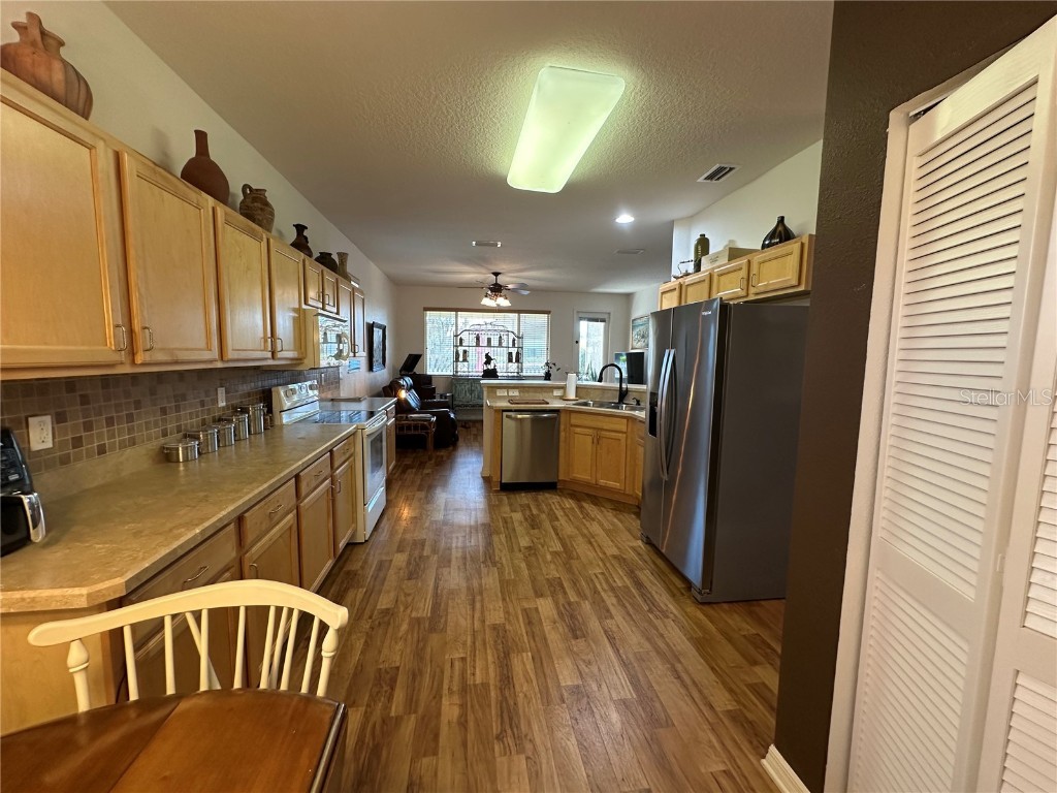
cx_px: 528
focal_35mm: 14
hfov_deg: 102.1
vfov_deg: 85.7
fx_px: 427
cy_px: 396
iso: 160
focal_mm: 2.22
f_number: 2.2
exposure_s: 1/60
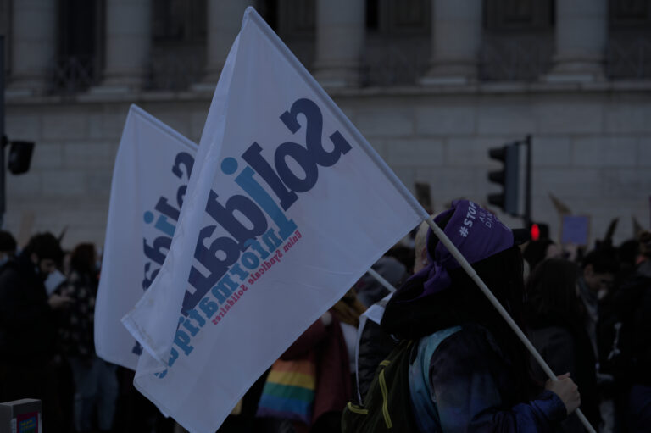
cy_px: 216
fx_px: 1626
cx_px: 326
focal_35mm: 90
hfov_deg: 22.6
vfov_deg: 15.2
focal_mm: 90
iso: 100
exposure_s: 1/200
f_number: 4.5
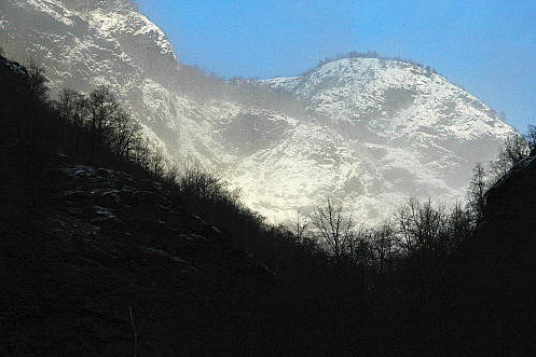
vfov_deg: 7.6
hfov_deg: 11.5
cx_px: 286
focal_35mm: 180
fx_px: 2673
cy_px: 184
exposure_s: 1/1000
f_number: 8
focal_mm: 105
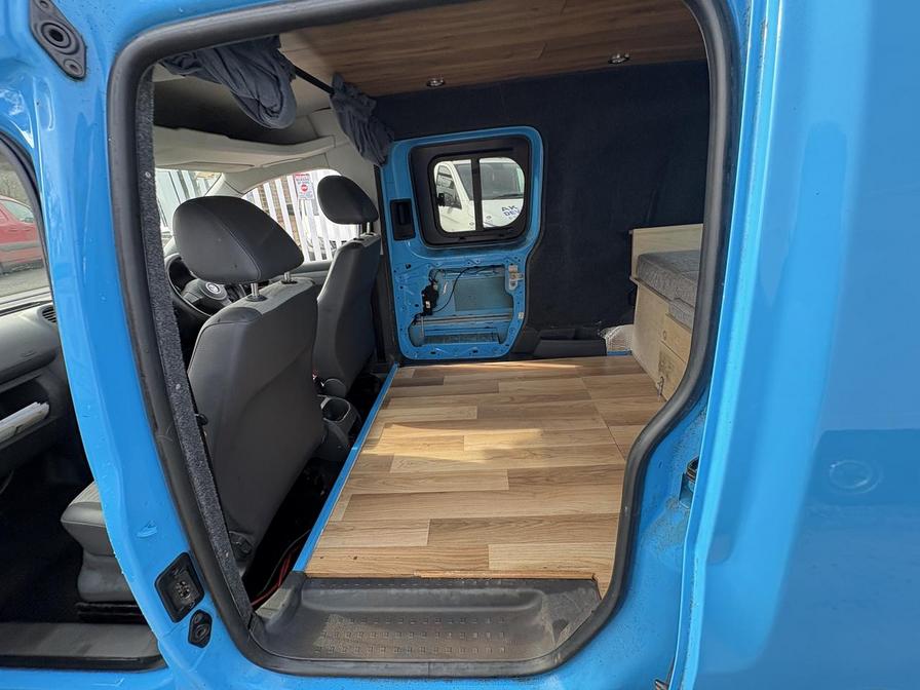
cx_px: 460
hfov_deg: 102.1
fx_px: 372
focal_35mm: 14
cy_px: 345
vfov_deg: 85.7
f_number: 2.2
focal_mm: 2.22
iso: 64
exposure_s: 1/145
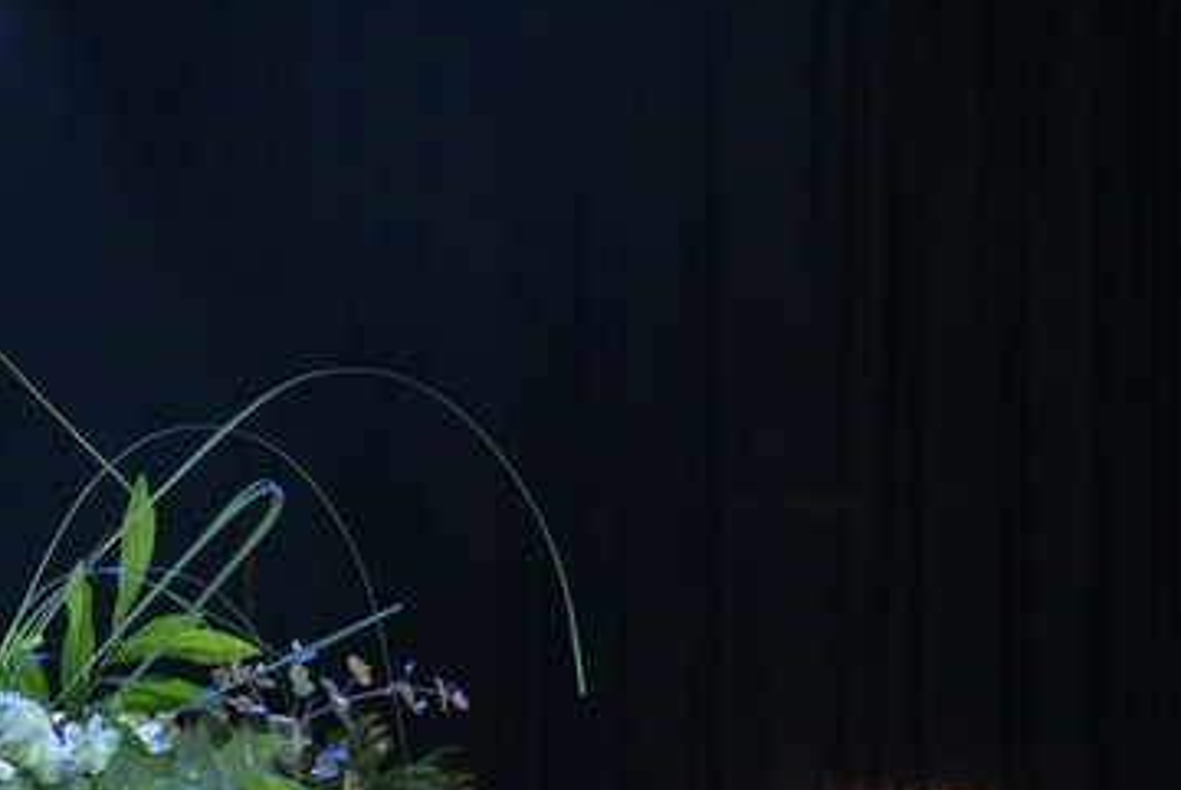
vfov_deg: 6.6
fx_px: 6766
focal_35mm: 206
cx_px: -161
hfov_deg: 9.9
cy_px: 1369
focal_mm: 29
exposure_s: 1/50
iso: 1600
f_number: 4
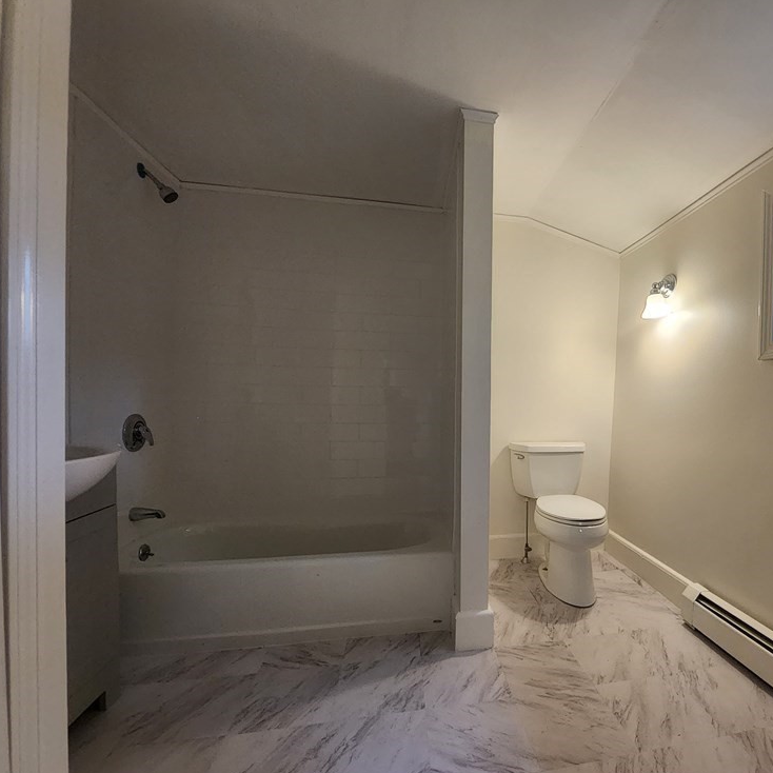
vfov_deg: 87.4
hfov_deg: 86.1
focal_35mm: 16
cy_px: 400
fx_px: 404
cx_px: 473
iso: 160
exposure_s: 1/60
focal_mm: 1.13
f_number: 2.2
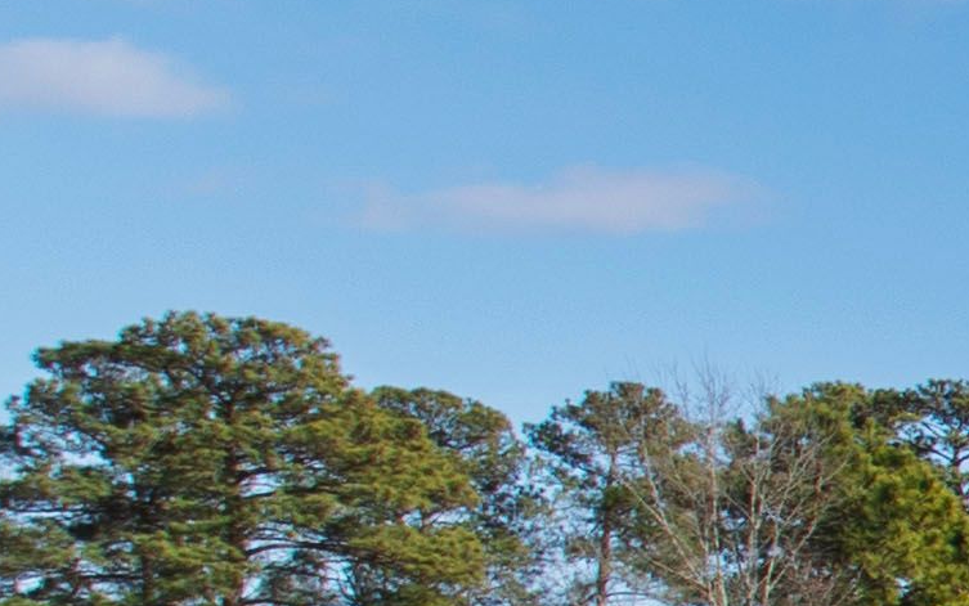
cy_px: 886
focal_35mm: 113
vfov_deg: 11.2
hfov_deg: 11.0
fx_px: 2985
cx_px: 2974
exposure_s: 1/250
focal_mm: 10
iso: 100
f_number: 8
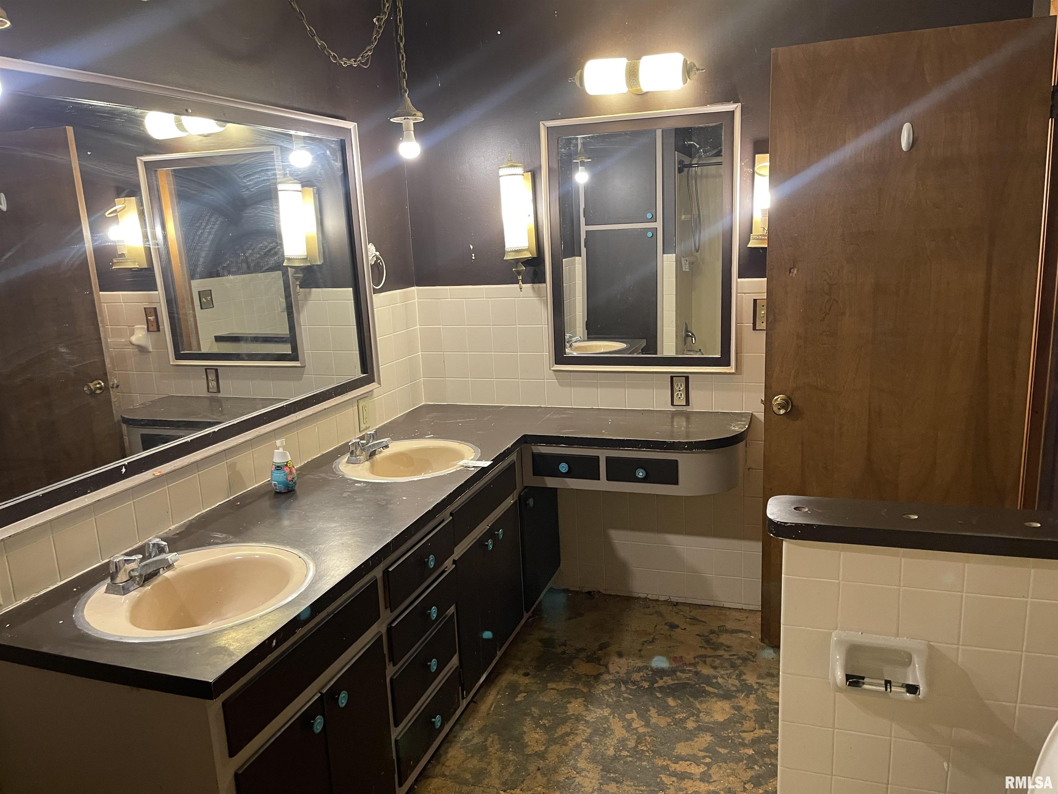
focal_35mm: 25
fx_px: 764
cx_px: 529
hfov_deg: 69.4
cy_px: 397
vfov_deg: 54.9
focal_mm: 5.1
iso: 320
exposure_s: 1/60
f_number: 1.6
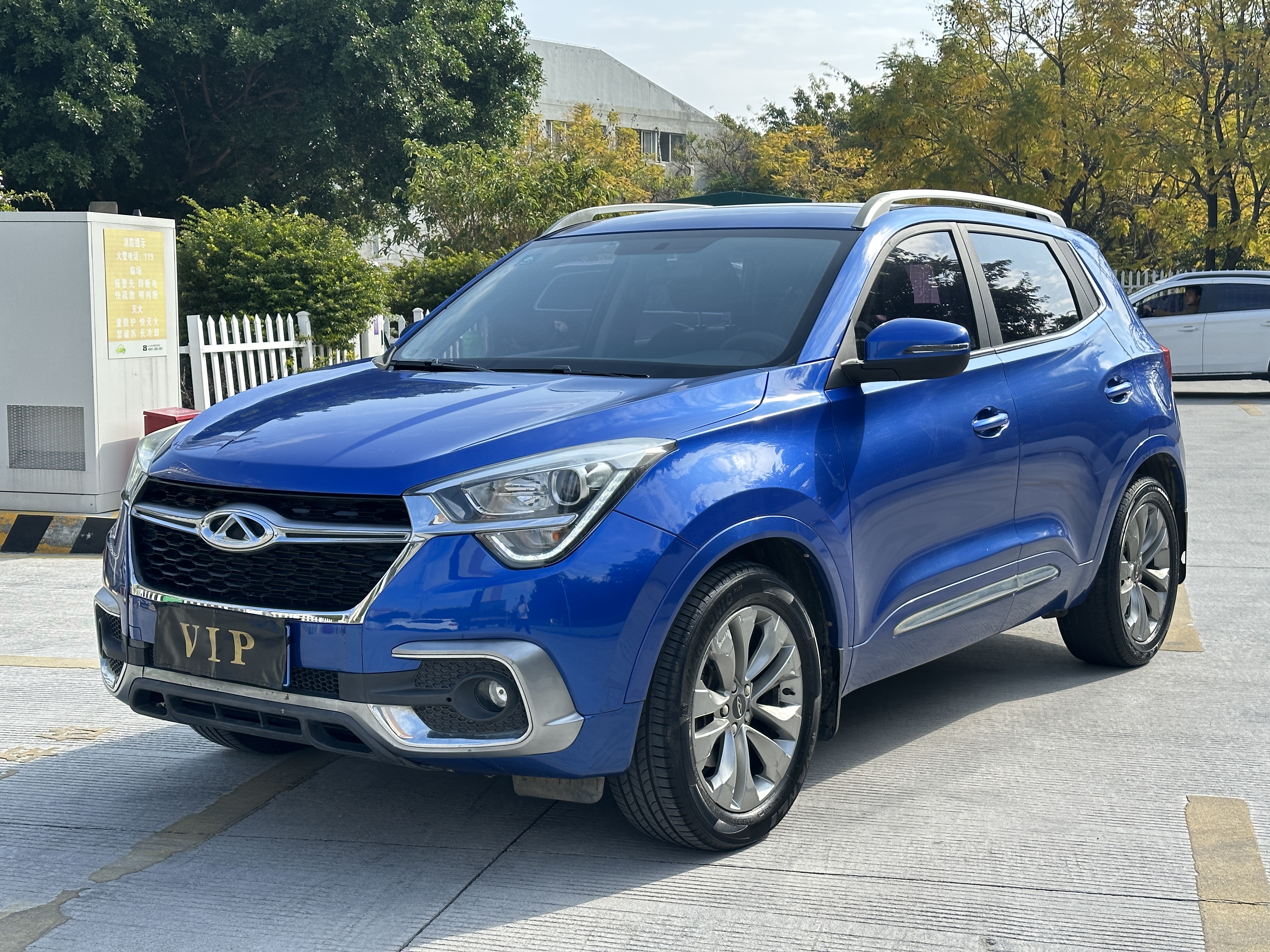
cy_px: 476
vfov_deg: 30.3
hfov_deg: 39.7
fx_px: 1761
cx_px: 635
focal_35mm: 48
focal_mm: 6.86
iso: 64
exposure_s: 1/1453
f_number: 1.78
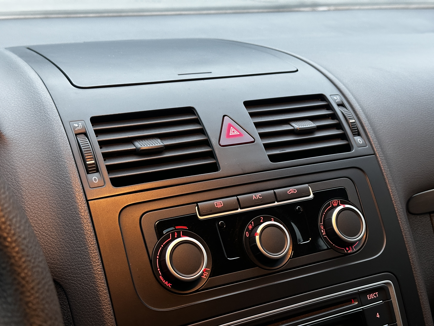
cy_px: 163
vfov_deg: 30.3
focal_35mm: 48
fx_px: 602
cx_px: 217
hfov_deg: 39.7
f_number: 1.78
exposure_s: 1/30
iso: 320
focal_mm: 6.86
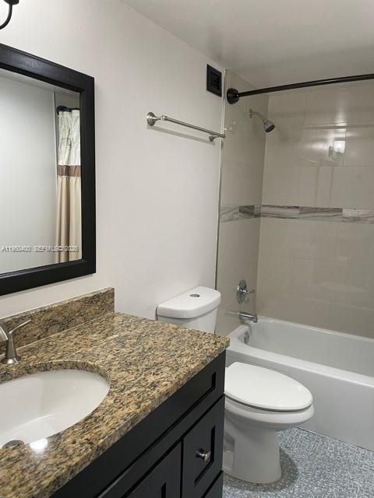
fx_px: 375
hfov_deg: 53.1
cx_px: 187
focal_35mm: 26
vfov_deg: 67.3
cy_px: 249
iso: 80
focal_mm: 4.2
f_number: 1.6
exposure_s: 1/60
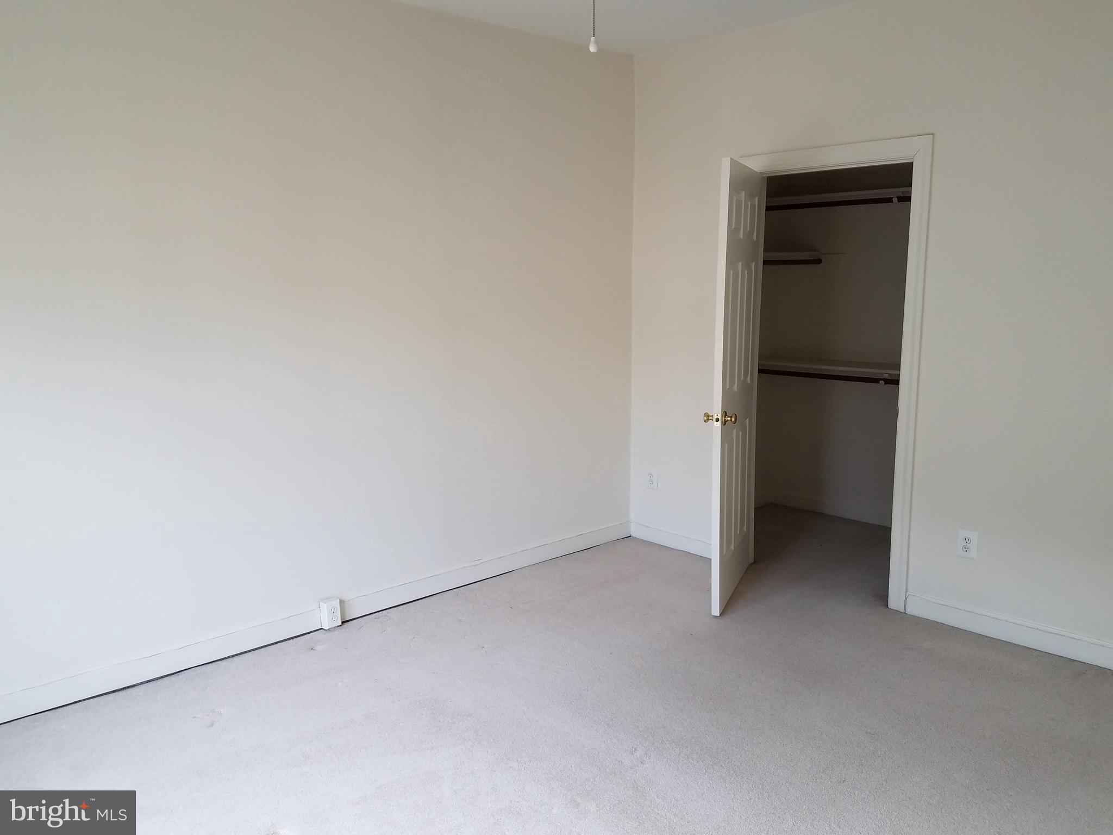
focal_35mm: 26
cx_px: 556
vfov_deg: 53.1
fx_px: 836
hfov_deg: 67.3
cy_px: 418
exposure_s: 1/60
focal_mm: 4.2
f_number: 1.7
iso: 64
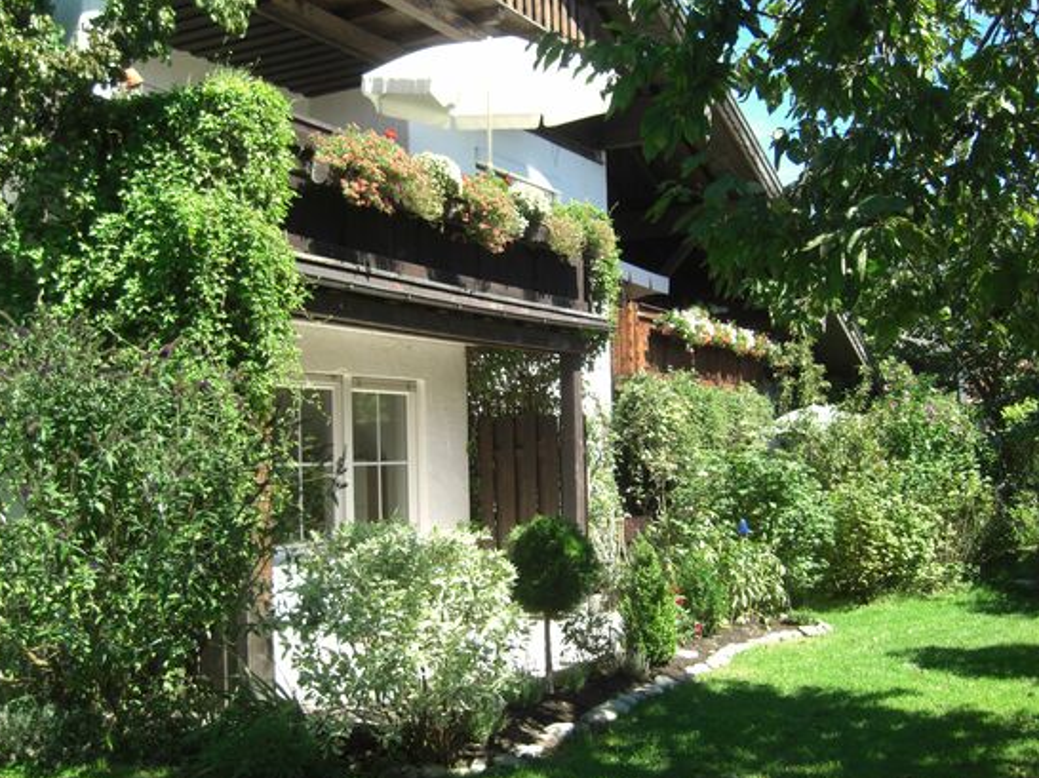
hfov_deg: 47.9
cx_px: 508
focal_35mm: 39
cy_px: 384
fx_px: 1170
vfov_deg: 36.8
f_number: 2.8
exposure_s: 1/320
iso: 80
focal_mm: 7.9
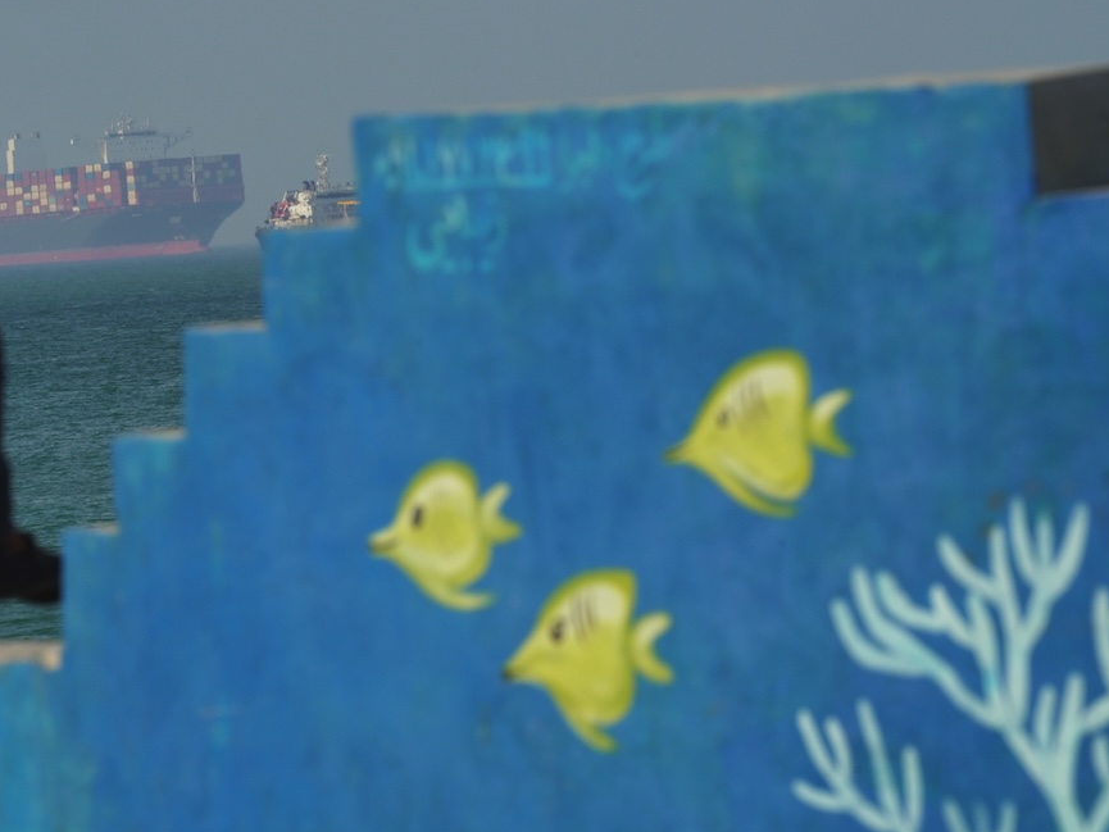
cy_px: 322
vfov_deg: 2.5
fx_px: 18969
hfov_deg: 3.3
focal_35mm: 592
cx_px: 378
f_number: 16
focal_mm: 444
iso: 320
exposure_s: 1/400
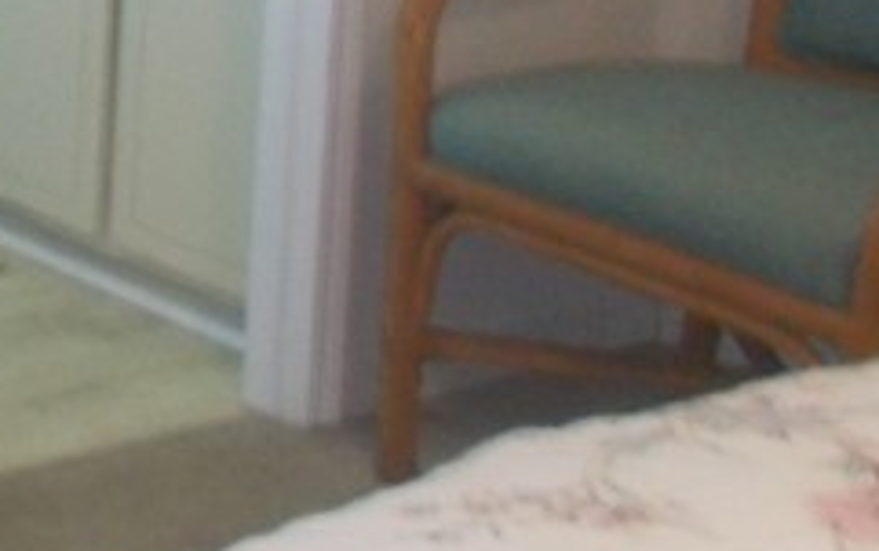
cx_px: -872
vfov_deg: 10.4
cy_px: -511
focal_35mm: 117
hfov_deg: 14.7
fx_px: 2805
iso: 200
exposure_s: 1/25
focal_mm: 4.6
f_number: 3.2
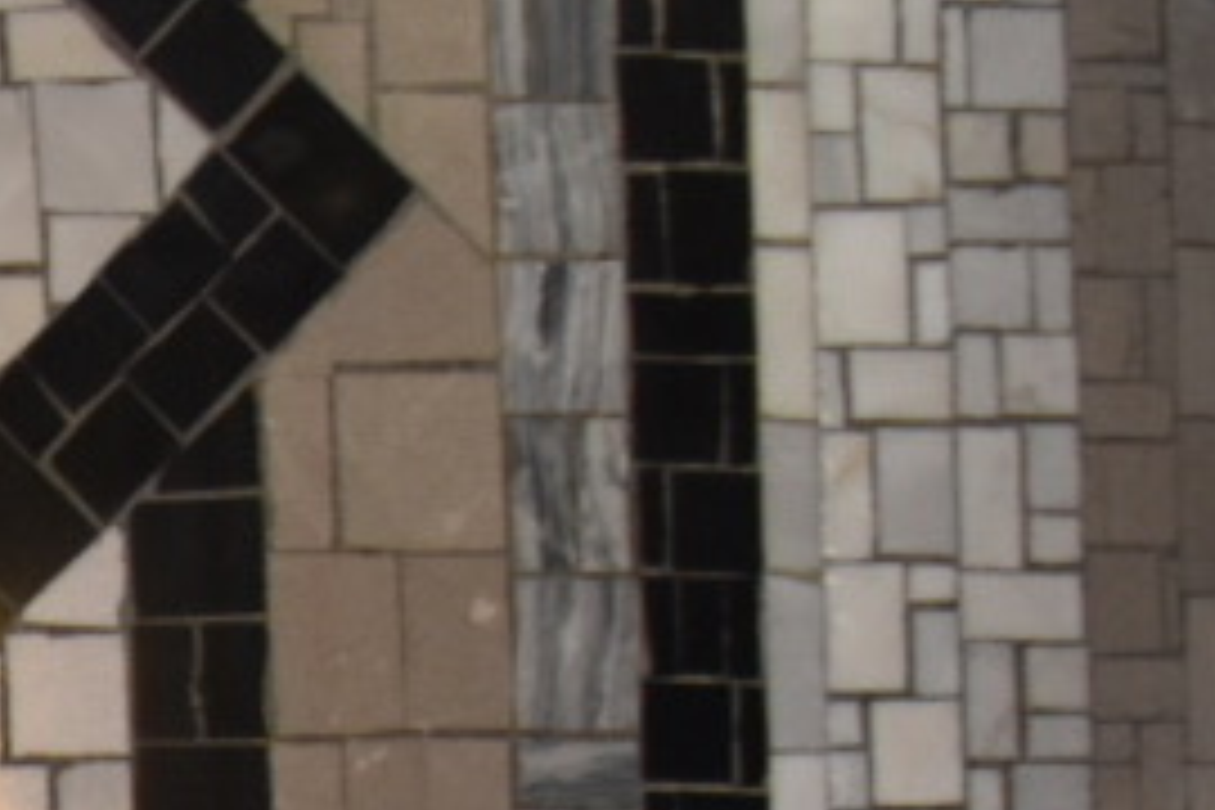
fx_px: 5467
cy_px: 1516
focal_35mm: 162
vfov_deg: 8.1
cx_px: -1620
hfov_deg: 10.9
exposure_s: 1/60
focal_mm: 18
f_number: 3.5
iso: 800
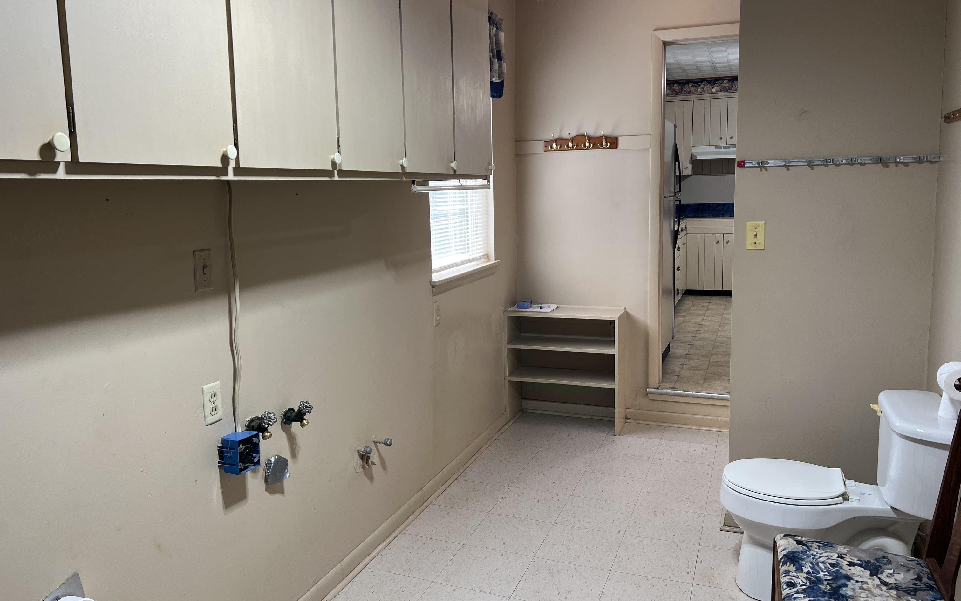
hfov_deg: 66.5
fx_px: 733
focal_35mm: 28
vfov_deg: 44.5
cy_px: 280
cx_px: 473
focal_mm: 5.7
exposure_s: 1/120
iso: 40
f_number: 1.5
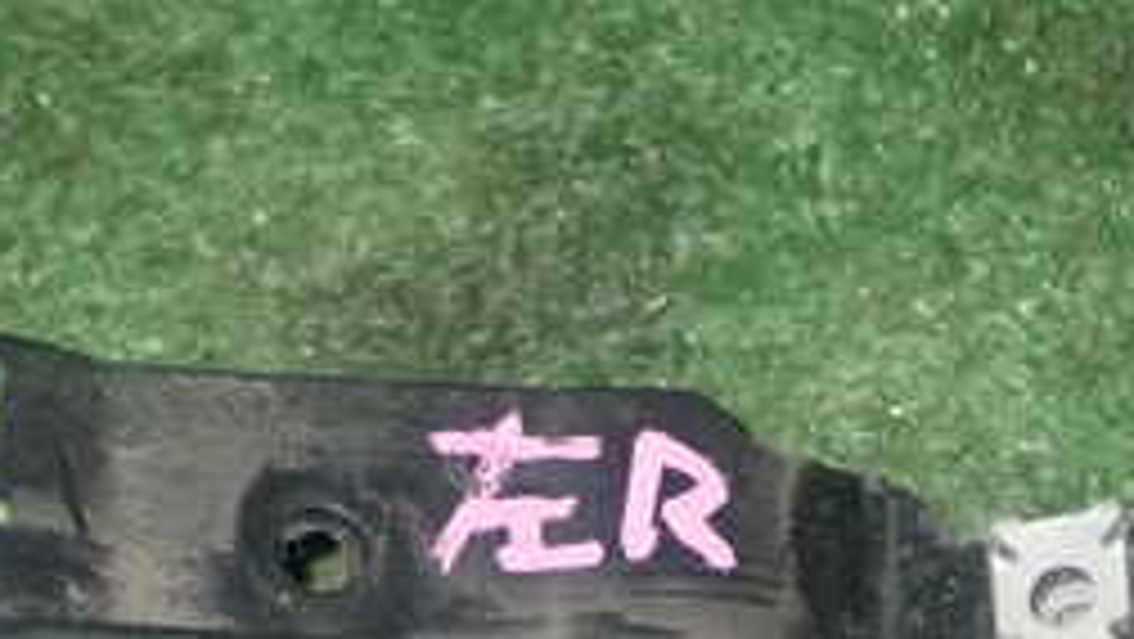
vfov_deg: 8.5
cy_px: 868
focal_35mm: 140
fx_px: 4211
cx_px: 288
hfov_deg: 15.3
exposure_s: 1/50
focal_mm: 9.65
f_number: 10
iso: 800
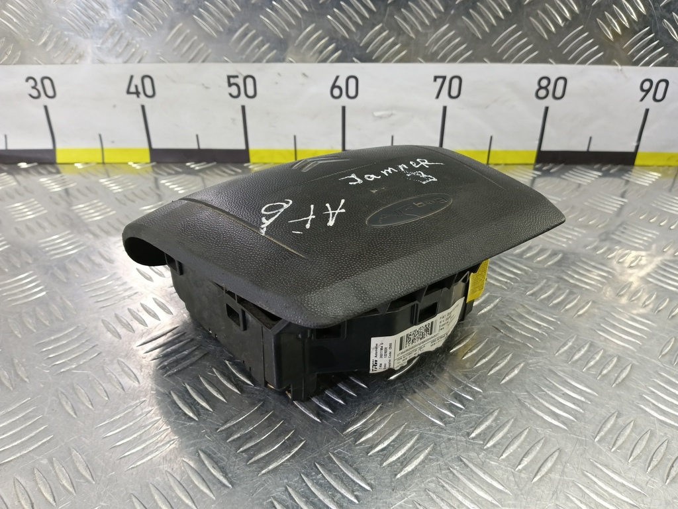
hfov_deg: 73.9
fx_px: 450
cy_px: 254
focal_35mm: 23
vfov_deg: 58.9
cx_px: 339
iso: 213
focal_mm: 4.11
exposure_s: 1/50
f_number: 1.6
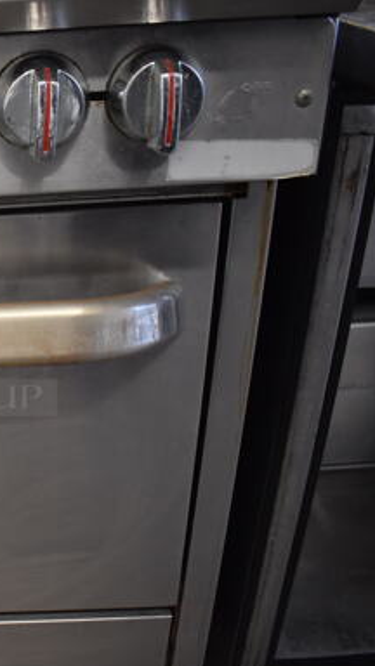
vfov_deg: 45.5
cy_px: 324
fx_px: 795
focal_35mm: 45
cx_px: -135
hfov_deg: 23.0
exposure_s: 1/125
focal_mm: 18
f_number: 3.5
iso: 1600
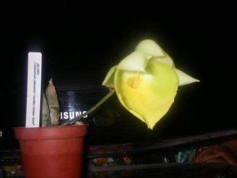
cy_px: 89
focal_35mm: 38
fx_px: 260
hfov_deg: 49.0
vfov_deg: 37.7
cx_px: 118
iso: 64
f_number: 6.6
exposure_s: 1/40
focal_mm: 6.3
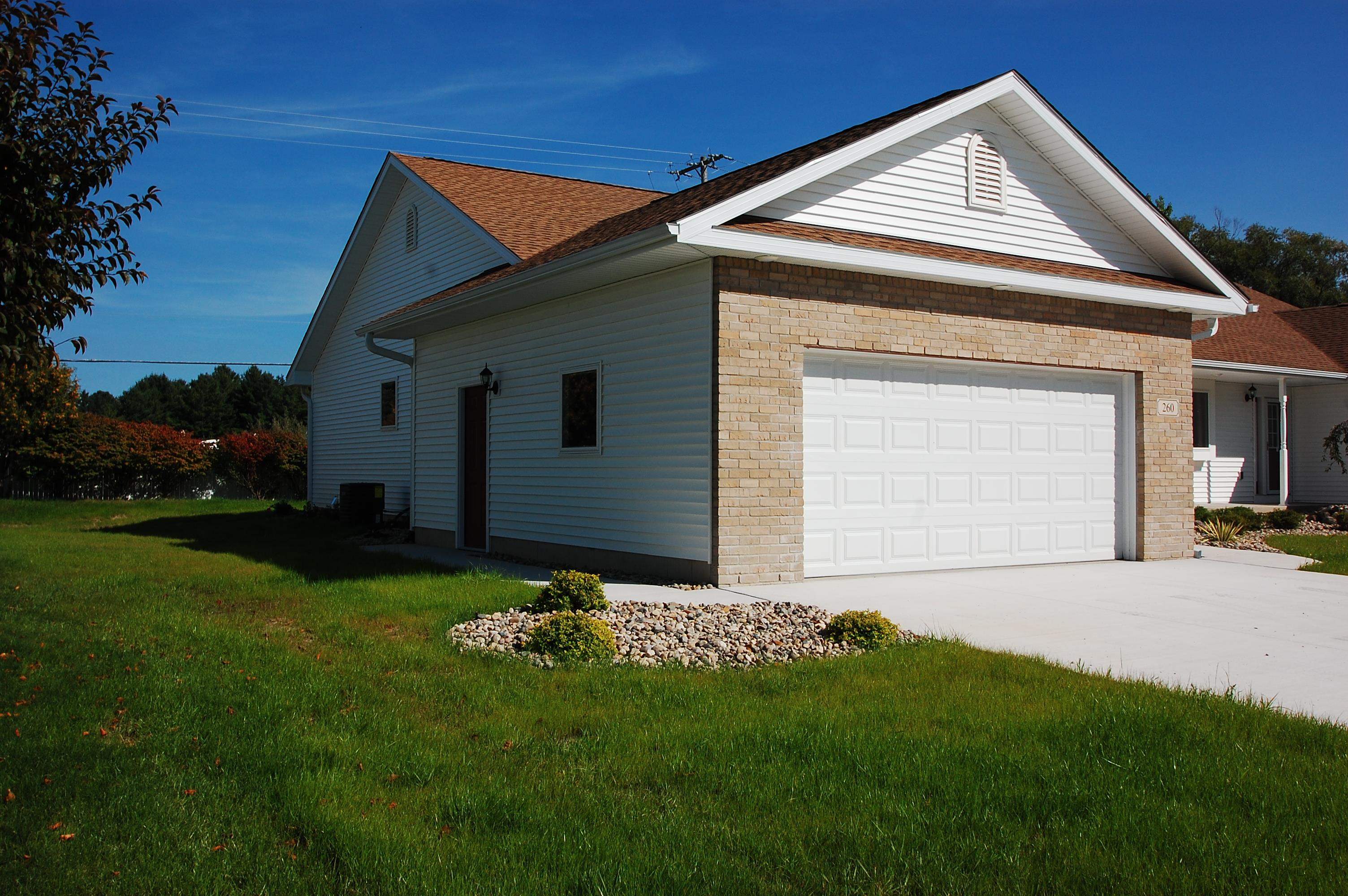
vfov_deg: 41.6
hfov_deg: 59.5
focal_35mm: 32
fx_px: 1178
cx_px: 674
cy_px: 448
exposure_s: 1/500
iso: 200
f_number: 11
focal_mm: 21
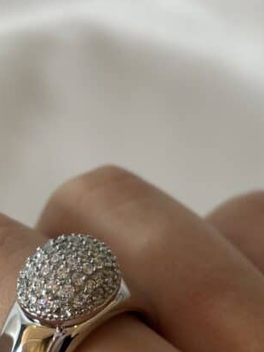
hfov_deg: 11.5
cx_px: 56
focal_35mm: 129
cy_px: 278
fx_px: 1311
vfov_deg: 15.2
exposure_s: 1/100
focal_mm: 5.96
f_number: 1.6
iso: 40
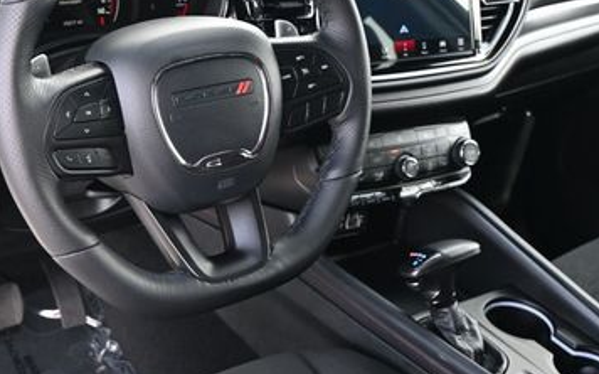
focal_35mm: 55
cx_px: 239
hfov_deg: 36.8
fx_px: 897
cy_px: 200
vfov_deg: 23.5
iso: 500
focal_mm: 20
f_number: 3.8
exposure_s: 1/125
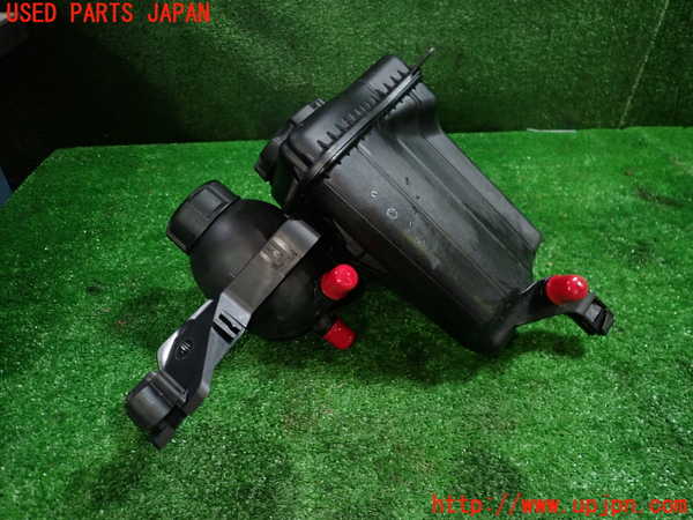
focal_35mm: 25
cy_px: 260
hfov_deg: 69.4
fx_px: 500
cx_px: 346
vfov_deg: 54.9
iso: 200
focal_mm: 4.5
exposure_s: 1/30
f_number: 2
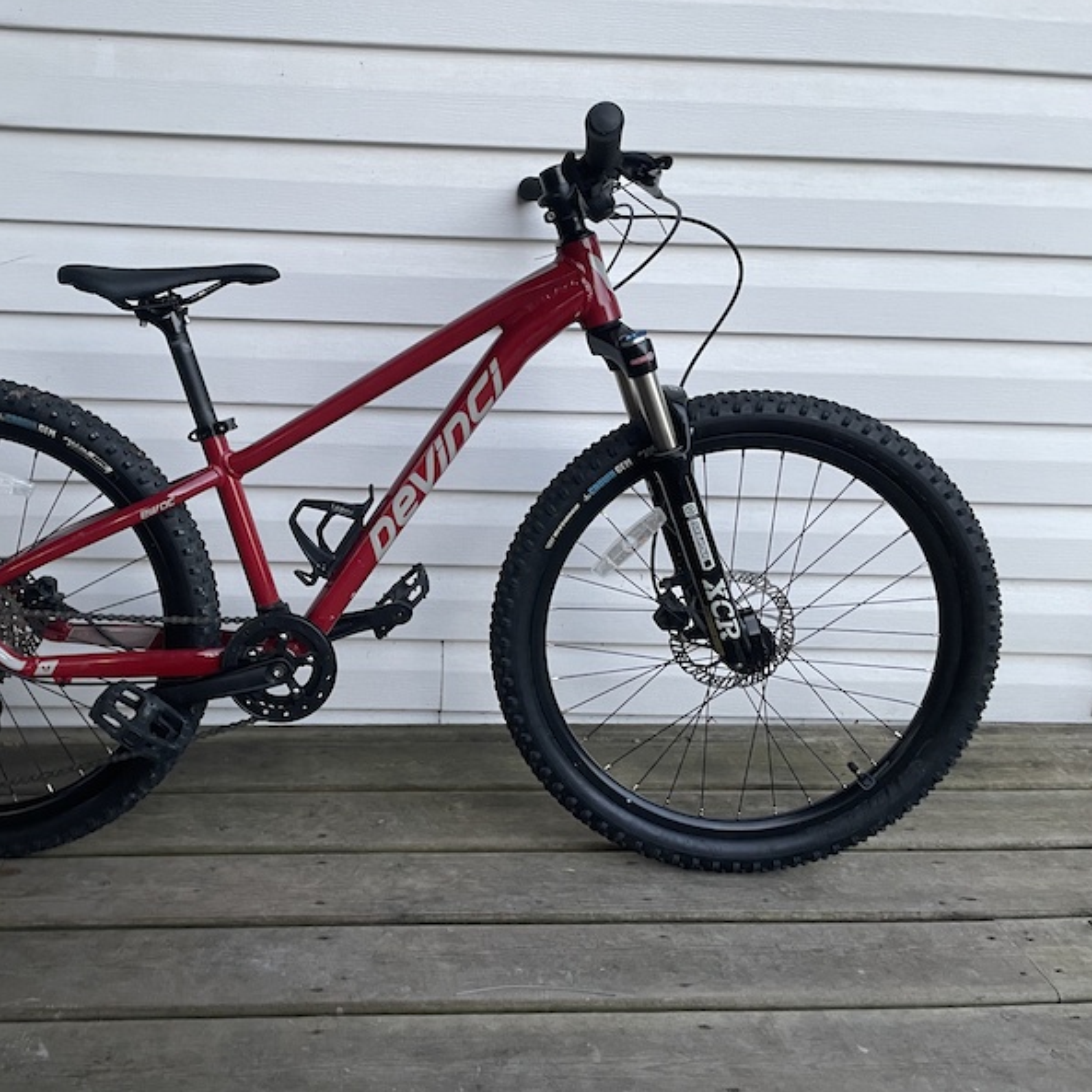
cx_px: 381
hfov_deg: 51.7
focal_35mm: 31
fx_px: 1106
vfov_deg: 52.5
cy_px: 543
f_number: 1.6
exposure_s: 1/60
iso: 200
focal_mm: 4.2
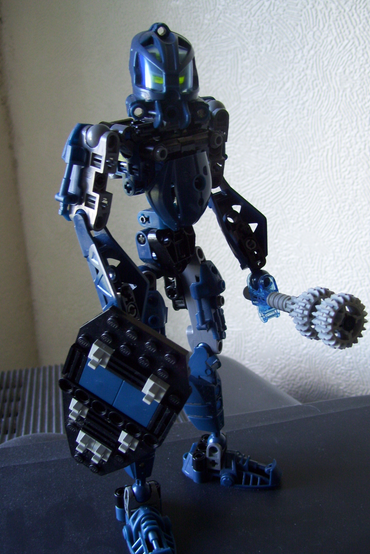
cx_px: 192
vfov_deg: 50.7
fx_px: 586
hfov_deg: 35.0
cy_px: 280
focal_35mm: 38
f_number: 2.7
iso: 160
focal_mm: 6
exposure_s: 1/30
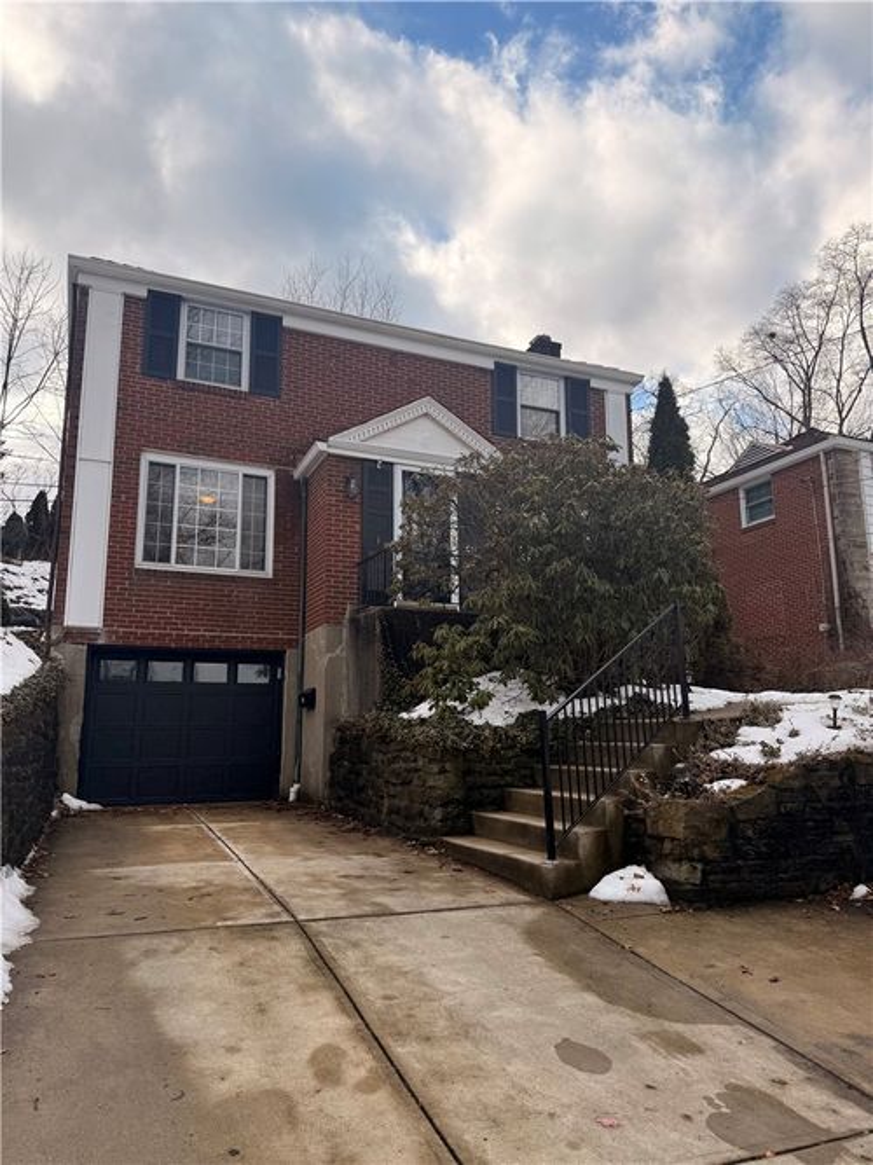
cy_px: 582
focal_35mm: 24
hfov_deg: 56.8
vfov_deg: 71.6
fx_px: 807
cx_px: 436
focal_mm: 6.76
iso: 100
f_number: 1.78
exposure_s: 1/3145
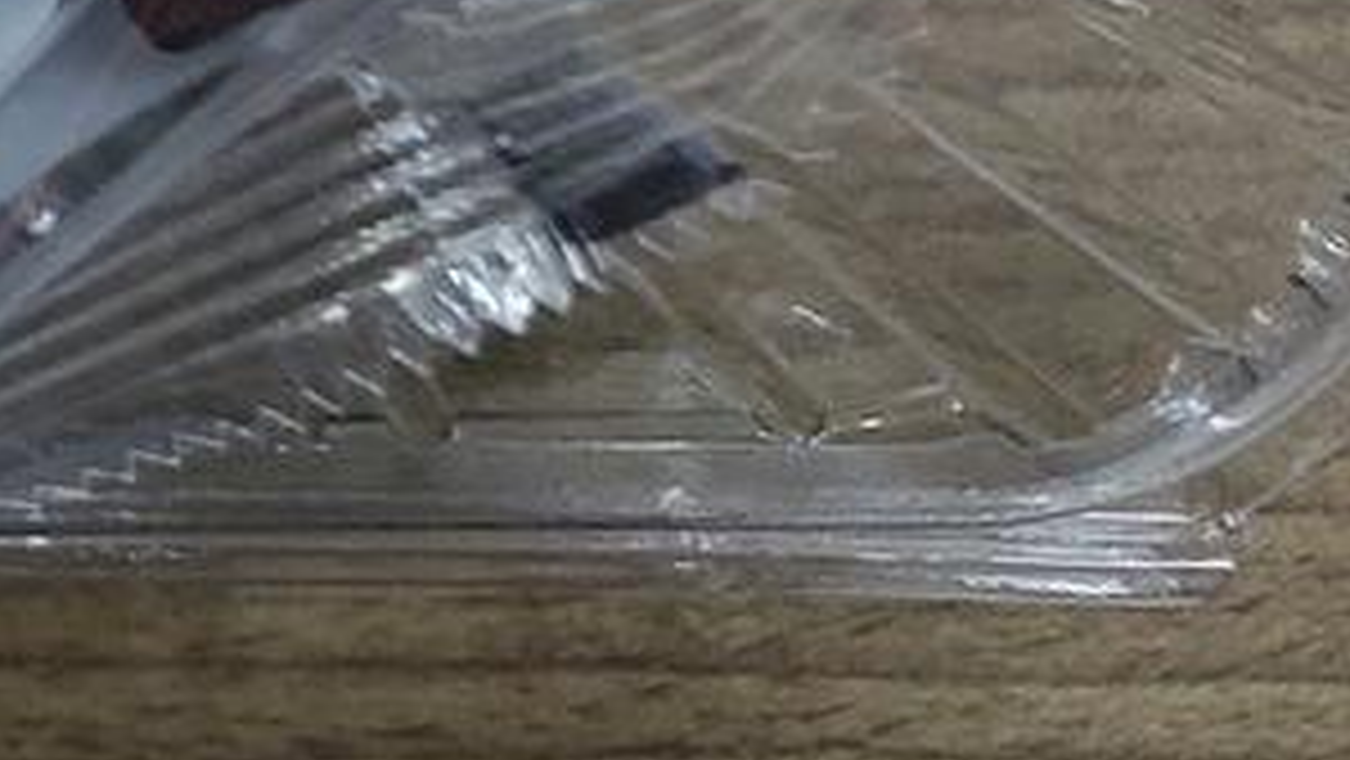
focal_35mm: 121
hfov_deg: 14.6
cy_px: -1291
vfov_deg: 8.7
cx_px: -1377
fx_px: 4333
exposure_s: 1/120
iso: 160
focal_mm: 4.25
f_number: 1.8
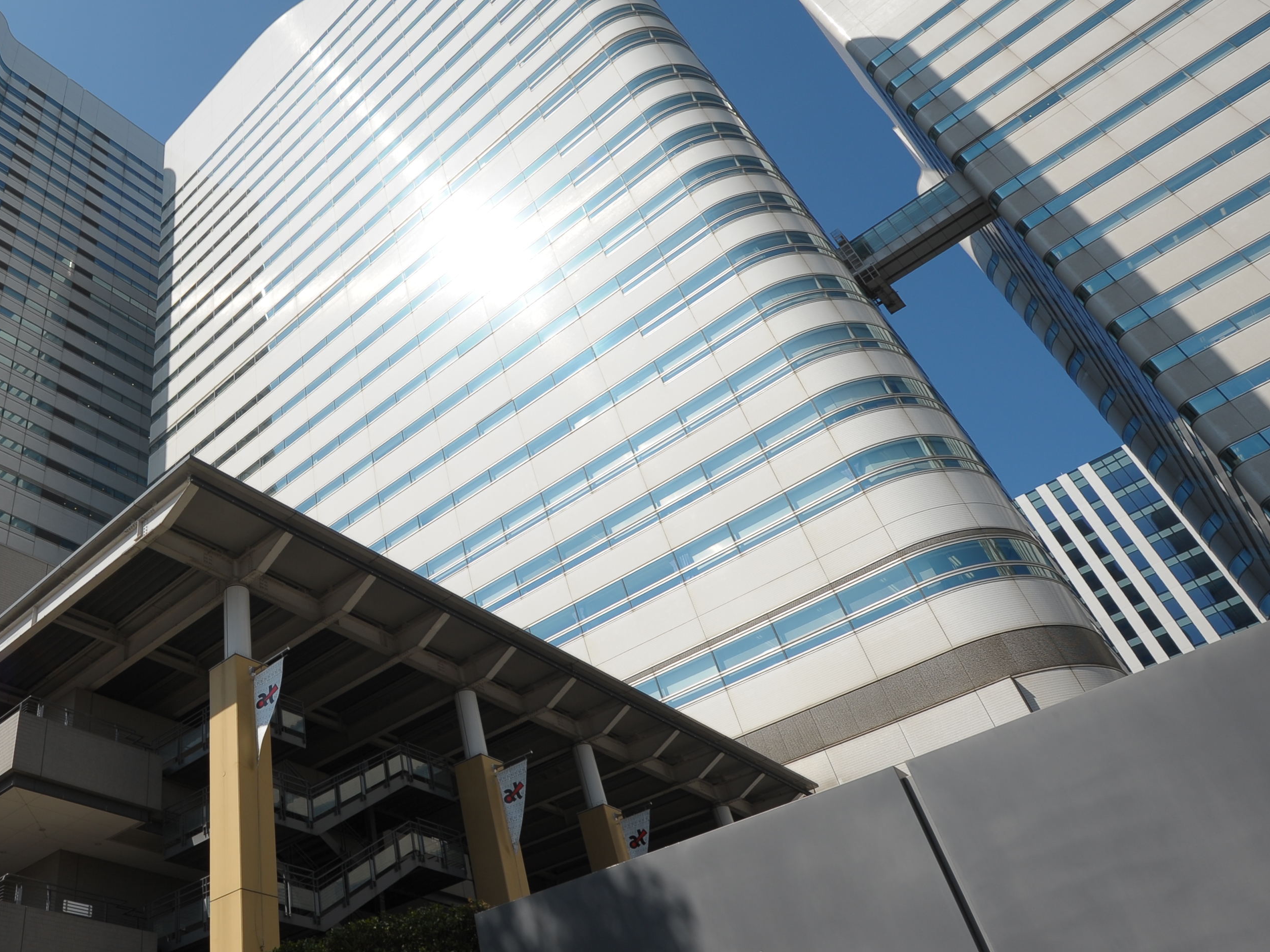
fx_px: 954
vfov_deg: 53.0
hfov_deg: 61.9
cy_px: 428
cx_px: 261
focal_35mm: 26
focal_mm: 16
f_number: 8
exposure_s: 1/500
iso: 200
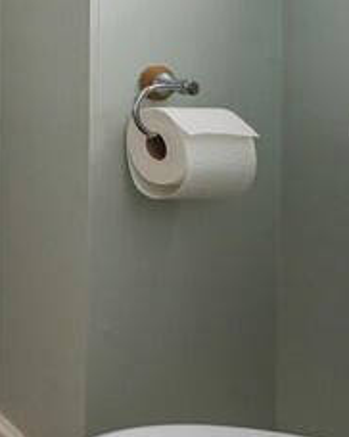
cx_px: -433
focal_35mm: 59
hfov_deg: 16.1
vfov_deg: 29.6
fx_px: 763
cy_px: -11
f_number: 8
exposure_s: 1
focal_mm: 14
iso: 400
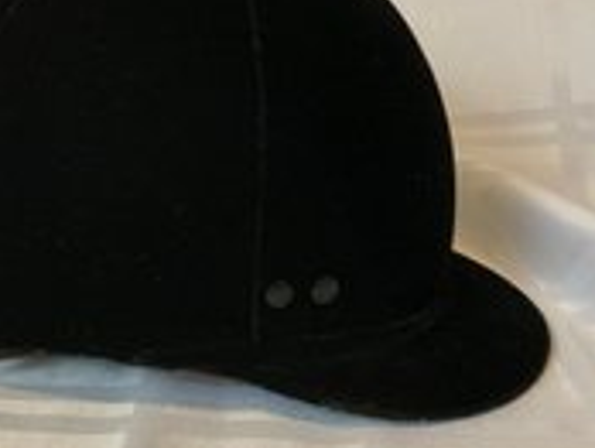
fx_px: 981
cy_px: 200
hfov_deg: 33.5
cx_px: 200
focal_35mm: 57
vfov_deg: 25.7
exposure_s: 1/60
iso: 200
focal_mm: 3
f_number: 1.8
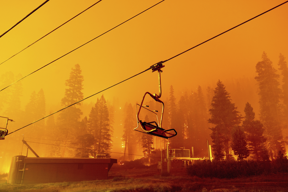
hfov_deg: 71.5
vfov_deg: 51.2
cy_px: 96
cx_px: 144
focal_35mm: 25
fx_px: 200
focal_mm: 25
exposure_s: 30
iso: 1100
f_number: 4.8
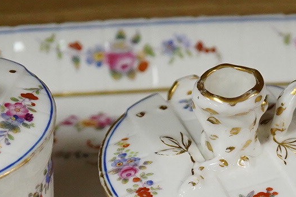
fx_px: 1397
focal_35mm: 170
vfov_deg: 8.0
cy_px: 186
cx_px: 239
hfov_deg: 12.0
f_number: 3.5
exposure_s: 1/1000
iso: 2500
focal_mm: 30
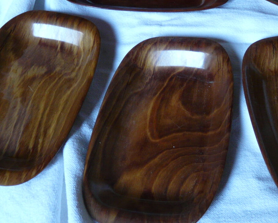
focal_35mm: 48
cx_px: 181
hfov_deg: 38.4
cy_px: 77
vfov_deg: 31.3
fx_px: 395
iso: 200
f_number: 2.8
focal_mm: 4.6
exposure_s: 1/13
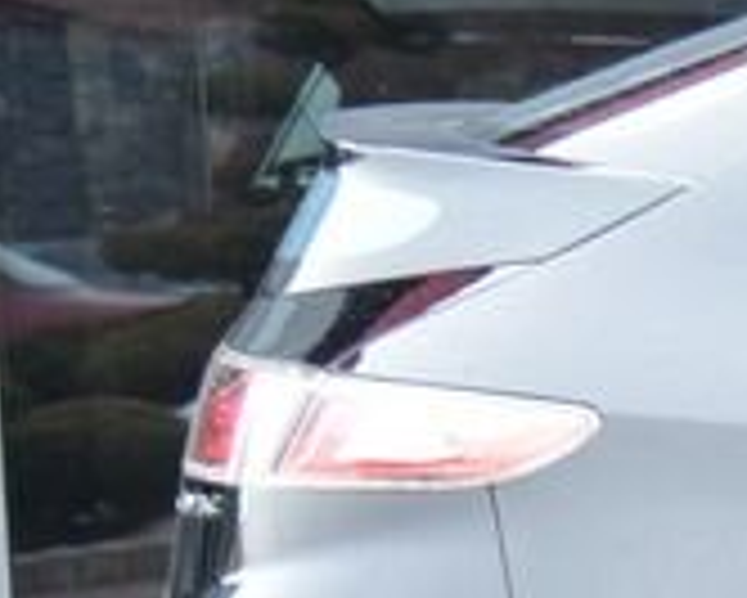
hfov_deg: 6.8
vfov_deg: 6.0
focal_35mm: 255
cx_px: 2300
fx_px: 5641
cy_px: 845
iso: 500
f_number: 4
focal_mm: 44
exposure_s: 1/40
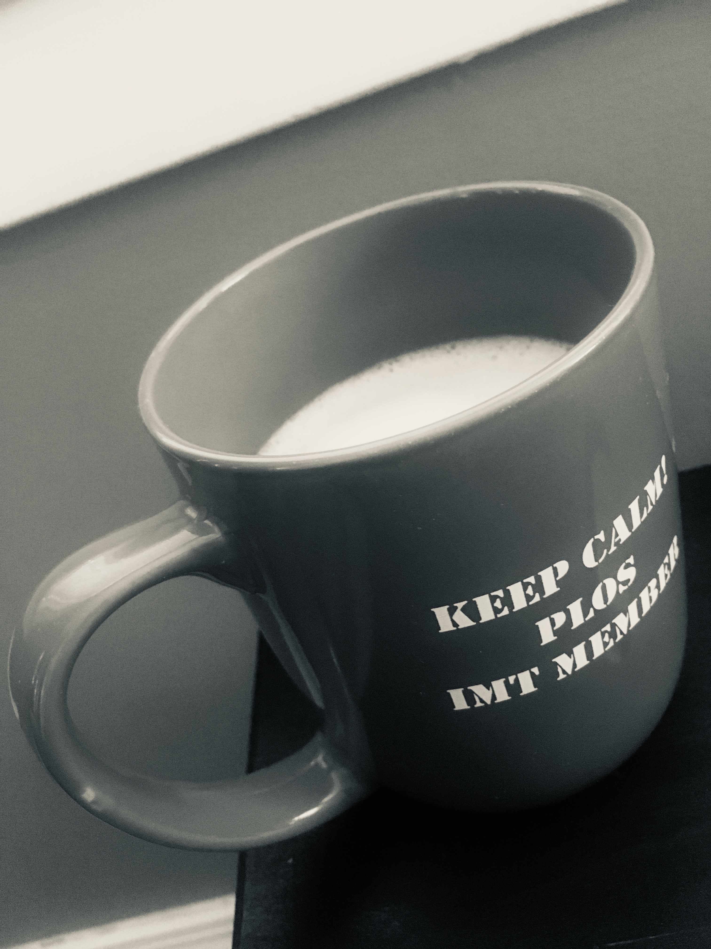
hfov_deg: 48.2
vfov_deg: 61.7
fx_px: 794
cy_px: 474
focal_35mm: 29
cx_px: 356
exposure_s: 1/15
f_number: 2.2
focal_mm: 4.15
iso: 250
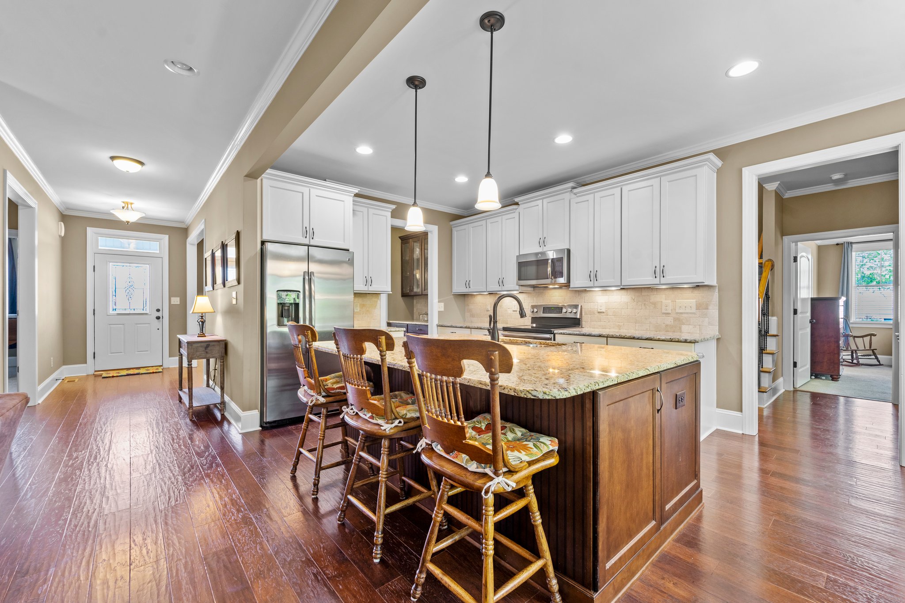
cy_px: 302
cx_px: 452
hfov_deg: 104.3
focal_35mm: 14
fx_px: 352
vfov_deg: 81.2
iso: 200
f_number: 8
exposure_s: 1/1.67
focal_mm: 14
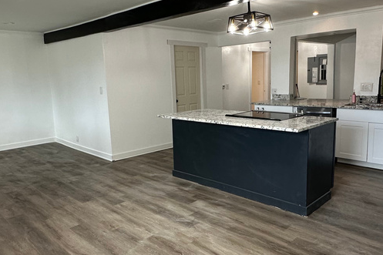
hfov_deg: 61.9
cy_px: 125
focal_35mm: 30
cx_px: 200
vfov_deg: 43.6
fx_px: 319
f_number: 2.2
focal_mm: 2.22
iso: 200
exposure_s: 1/120
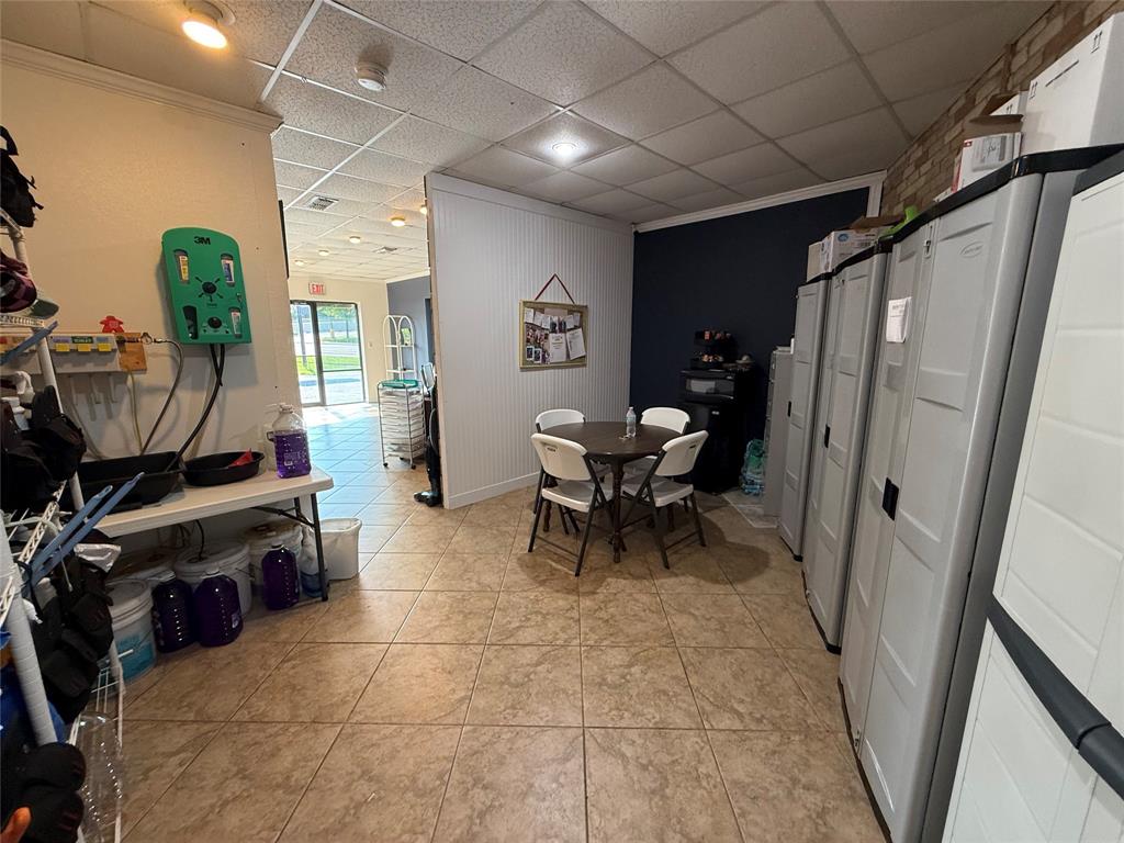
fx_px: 455
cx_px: 562
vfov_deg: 85.7
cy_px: 422
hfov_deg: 102.1
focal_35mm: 14
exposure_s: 1/120
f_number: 2.2
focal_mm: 2.22
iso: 250
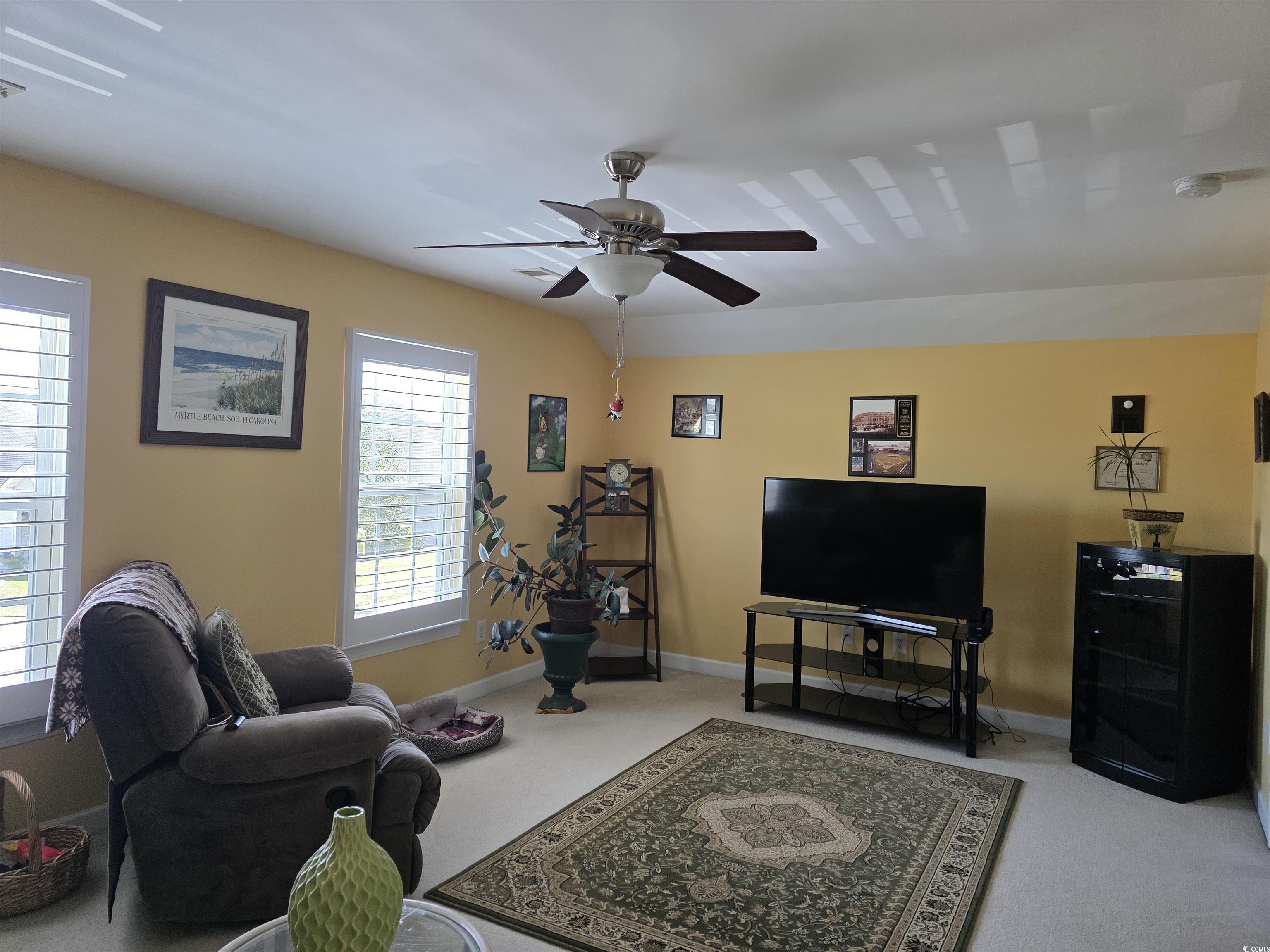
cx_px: 635
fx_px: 844
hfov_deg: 73.9
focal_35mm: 23
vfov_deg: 58.9
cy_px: 476
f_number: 1.7
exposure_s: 1/180
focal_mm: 6.3
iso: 250
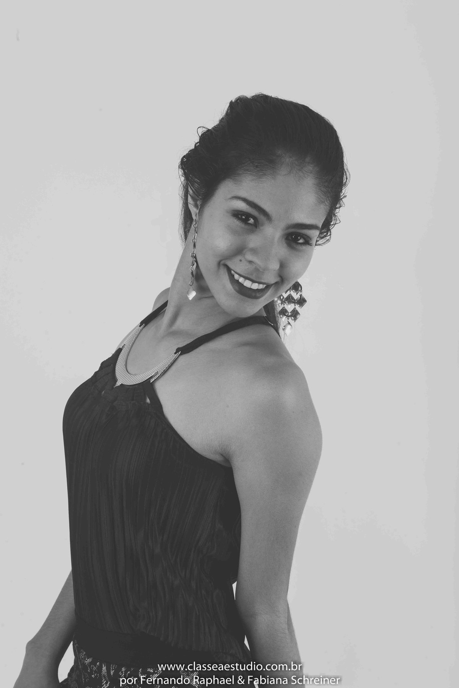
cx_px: 230
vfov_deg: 28.8
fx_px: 1338
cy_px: 344
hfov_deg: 19.5
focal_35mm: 70
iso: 50
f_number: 16
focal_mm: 70
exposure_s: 1/200
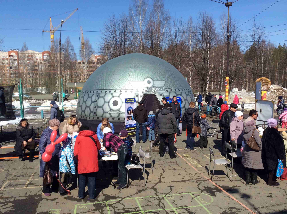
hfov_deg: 55.4
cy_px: 107
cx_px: 144
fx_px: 273
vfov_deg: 42.8
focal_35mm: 33
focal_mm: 3.3
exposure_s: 1/1684
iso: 32
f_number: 2.4
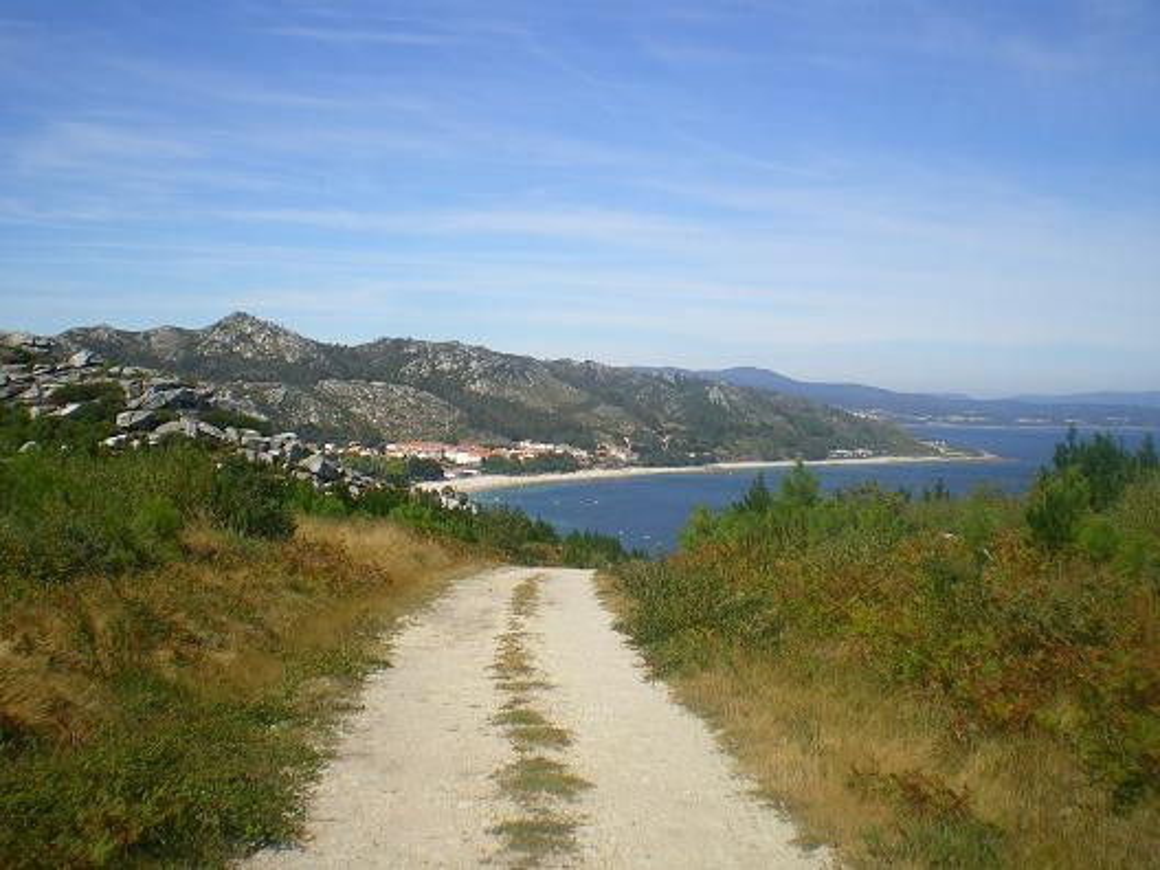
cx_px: 580
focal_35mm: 38
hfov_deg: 49.0
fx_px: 1273
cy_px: 435
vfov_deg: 37.7
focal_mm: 6.3
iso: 64
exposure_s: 1/500
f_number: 4.6
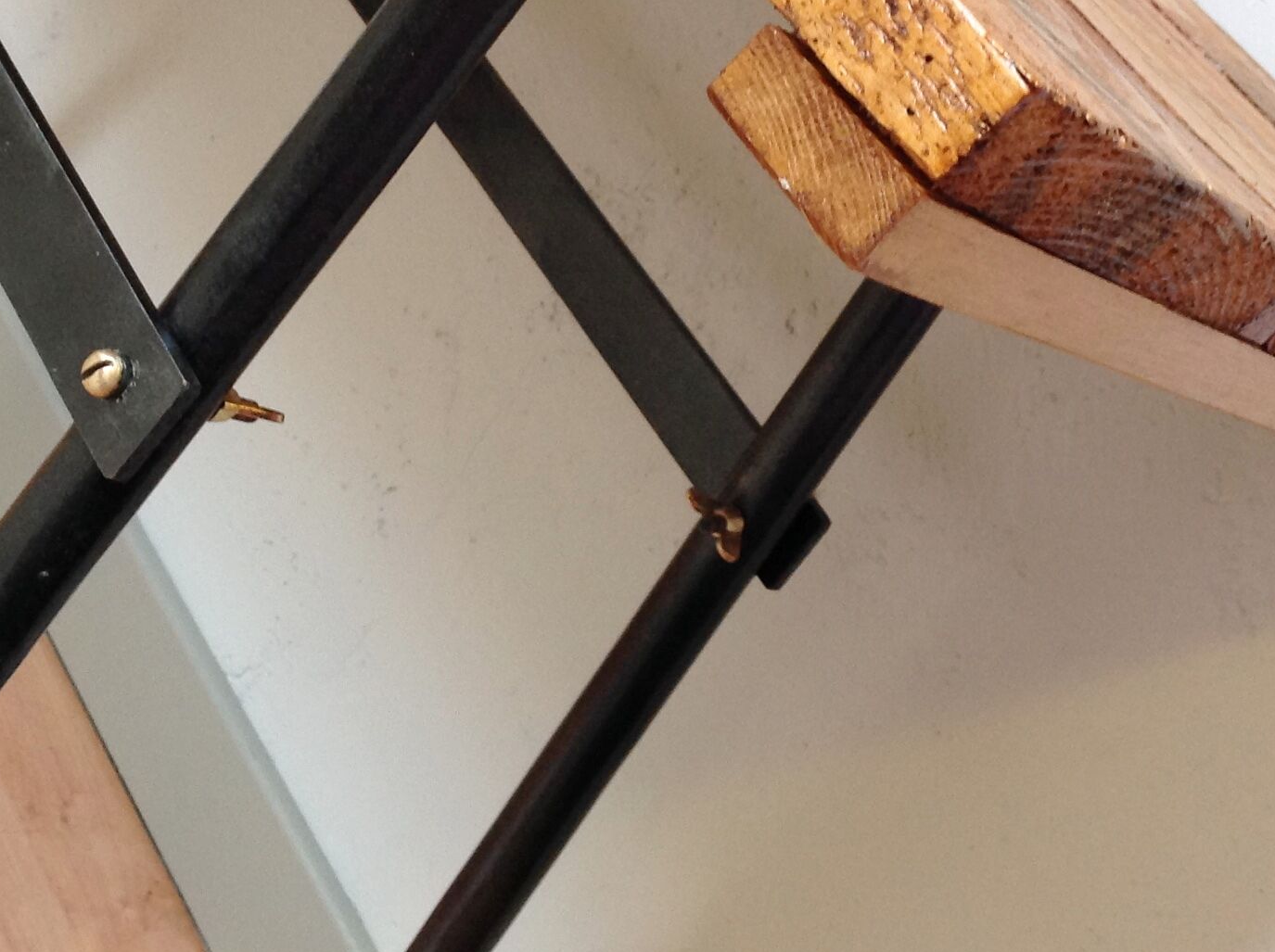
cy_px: 422
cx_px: 445
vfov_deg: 22.2
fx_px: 2427
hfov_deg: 29.3
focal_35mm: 66
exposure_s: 1/15
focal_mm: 4.28
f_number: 2.4
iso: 100
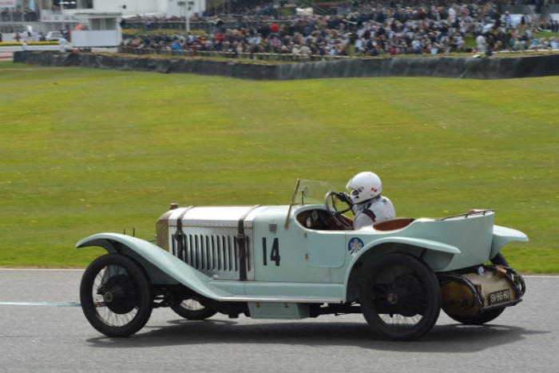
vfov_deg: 6.8
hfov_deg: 10.2
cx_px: 280
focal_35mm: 202
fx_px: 3145
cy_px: 186
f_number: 16
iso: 400
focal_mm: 135
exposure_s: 1/320
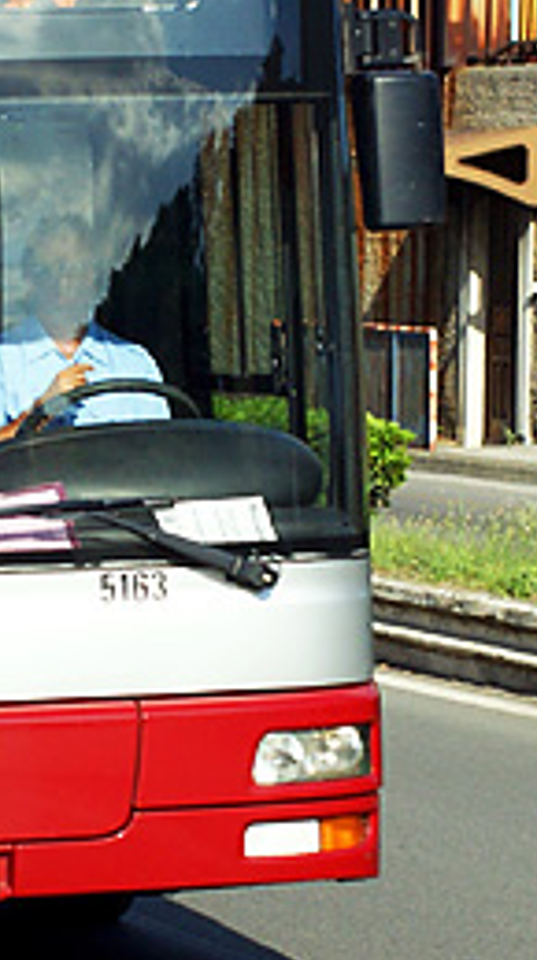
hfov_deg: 3.9
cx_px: 237
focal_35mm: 311
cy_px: 363
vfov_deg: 6.9
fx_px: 7901
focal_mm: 50
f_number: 6.3
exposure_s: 1/500
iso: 200
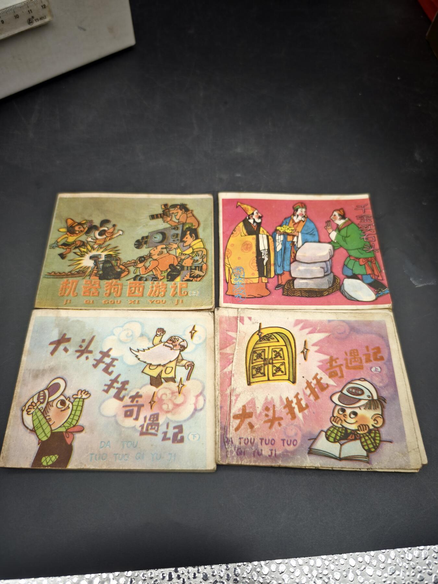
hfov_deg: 58.9
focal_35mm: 23
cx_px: 219
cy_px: 292
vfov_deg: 73.9
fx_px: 388
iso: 276
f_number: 1.57
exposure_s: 1/100
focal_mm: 5.6
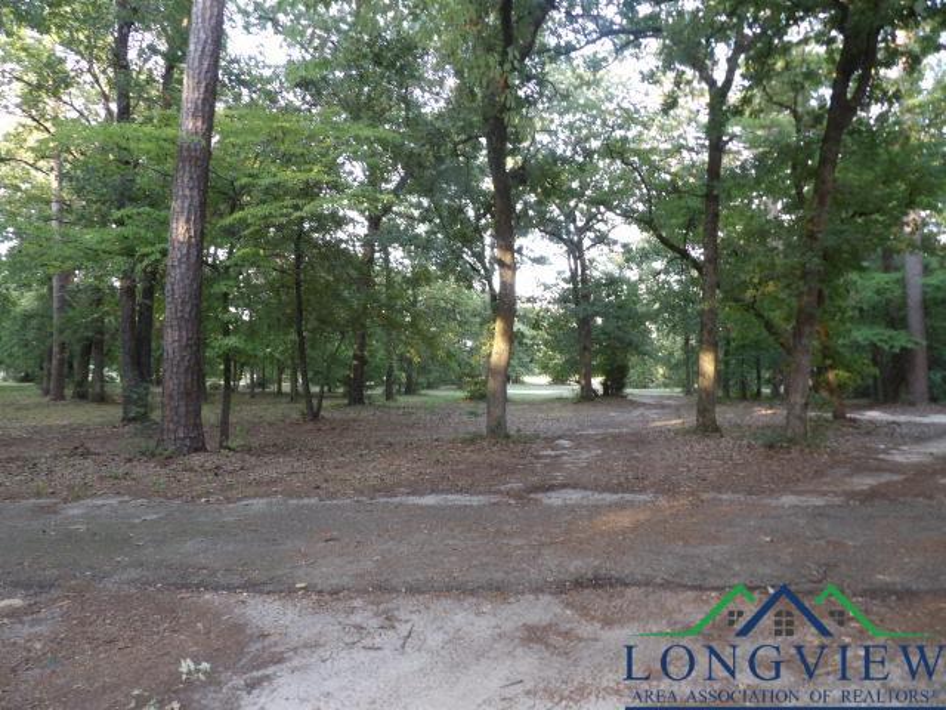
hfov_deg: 71.6
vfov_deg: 56.8
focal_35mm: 24
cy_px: 355
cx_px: 473
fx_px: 656
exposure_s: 1/33
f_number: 3.2
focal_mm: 4.3
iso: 200
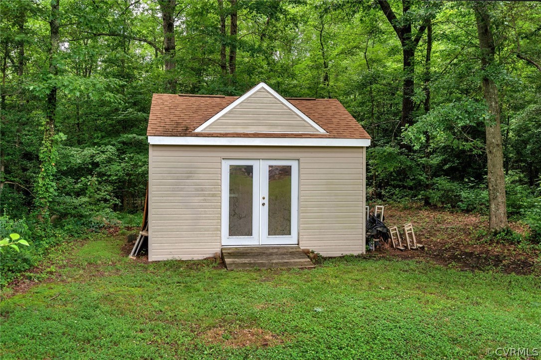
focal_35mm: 35
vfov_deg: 37.8
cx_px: 270
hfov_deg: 54.4
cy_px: 180
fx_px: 526
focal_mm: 35
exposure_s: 1/50
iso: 100
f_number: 8
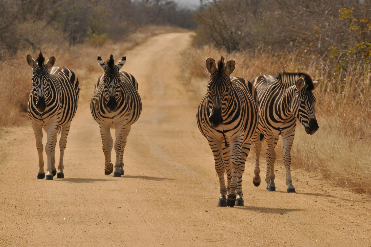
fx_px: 6176
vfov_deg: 2.3
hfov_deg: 3.4
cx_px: 186
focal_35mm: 600
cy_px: 124
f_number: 16
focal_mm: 400
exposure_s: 1/250
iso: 200
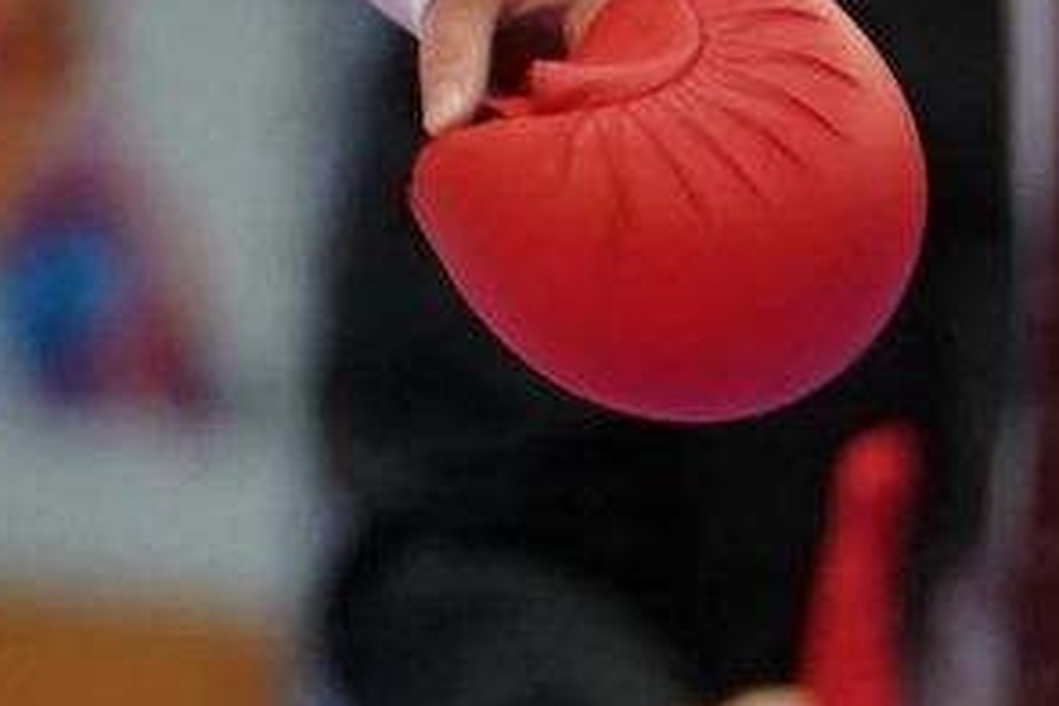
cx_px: -785
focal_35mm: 1434
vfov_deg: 1.0
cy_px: -810
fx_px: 42180
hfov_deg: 1.4
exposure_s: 1/1000
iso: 1600
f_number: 2.8
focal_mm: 156
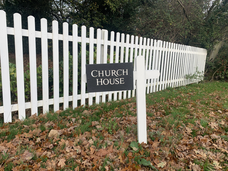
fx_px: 171
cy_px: 86
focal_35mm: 26
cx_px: 114
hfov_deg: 67.3
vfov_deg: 53.1
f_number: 1.8
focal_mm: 4.25
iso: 25
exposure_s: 1/570
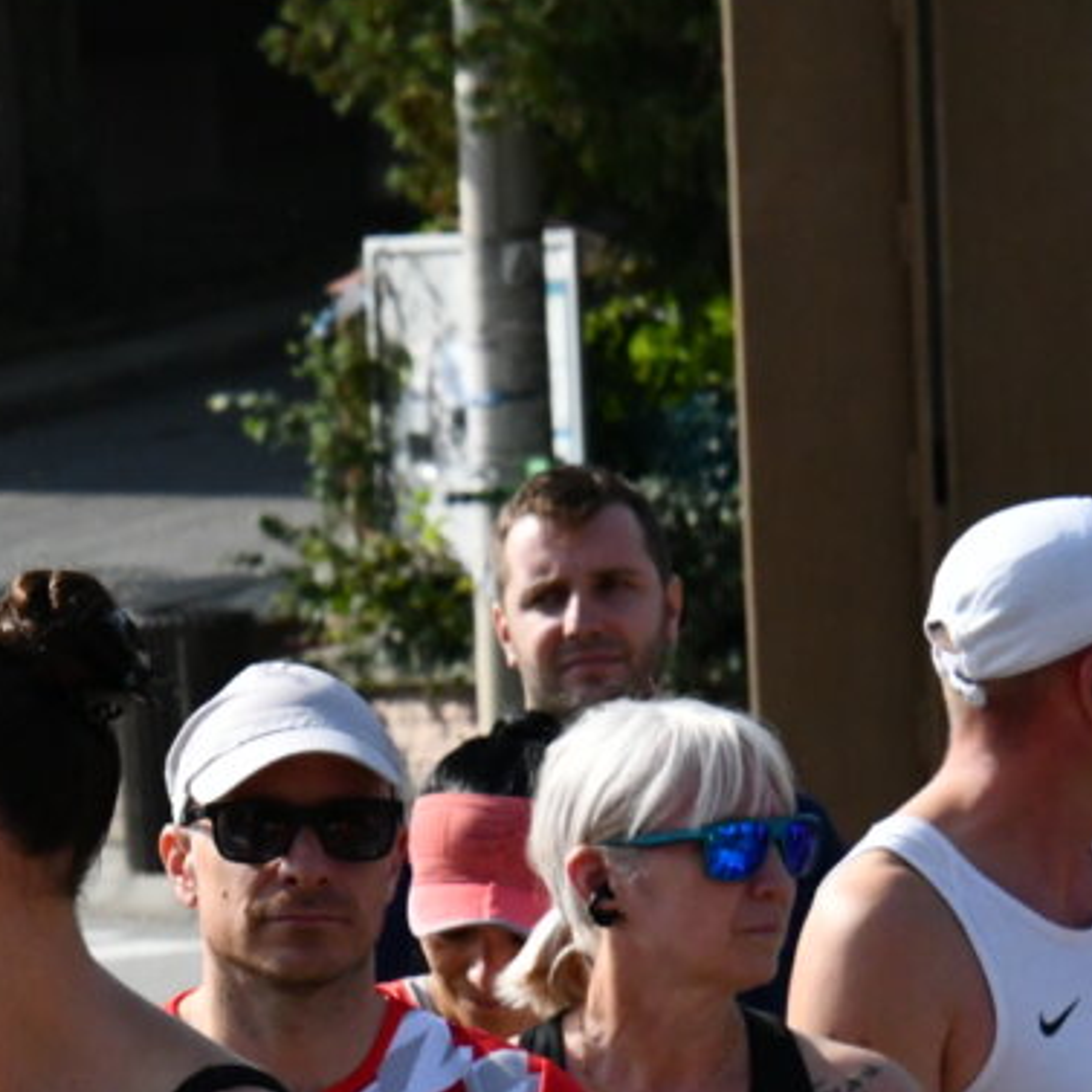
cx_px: 258
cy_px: 972
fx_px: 16632
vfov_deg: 3.8
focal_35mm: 466
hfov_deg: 3.8
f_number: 14
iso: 3200
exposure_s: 1/3200
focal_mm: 135
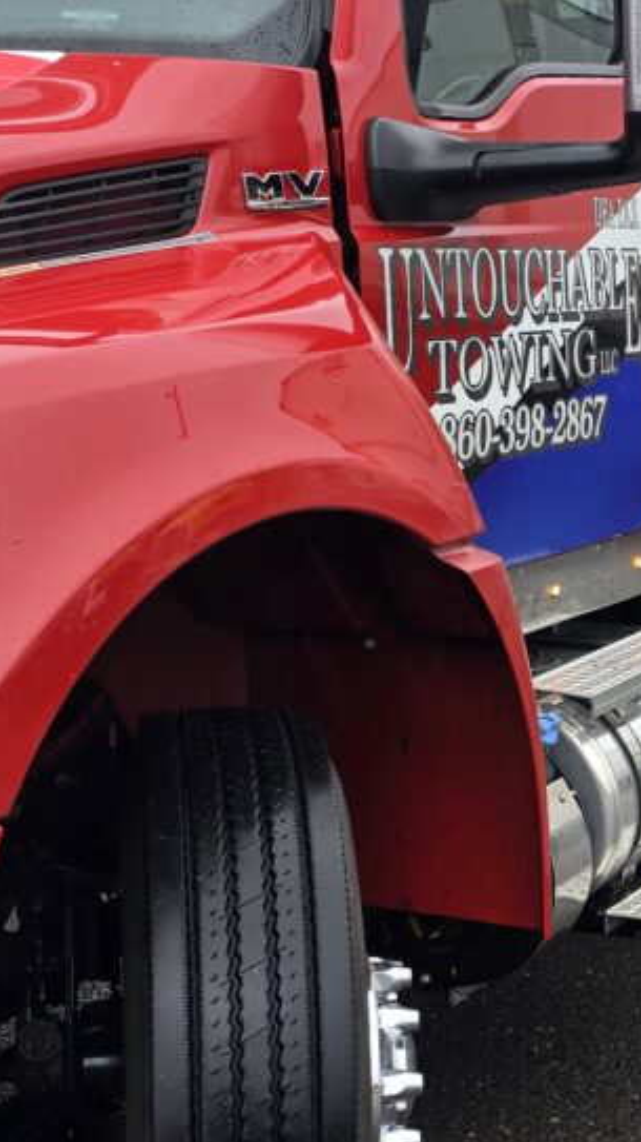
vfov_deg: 32.9
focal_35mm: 63
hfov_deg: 18.0
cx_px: 799
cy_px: 811
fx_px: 1906
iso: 12
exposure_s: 1/120
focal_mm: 6.3
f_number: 1.7
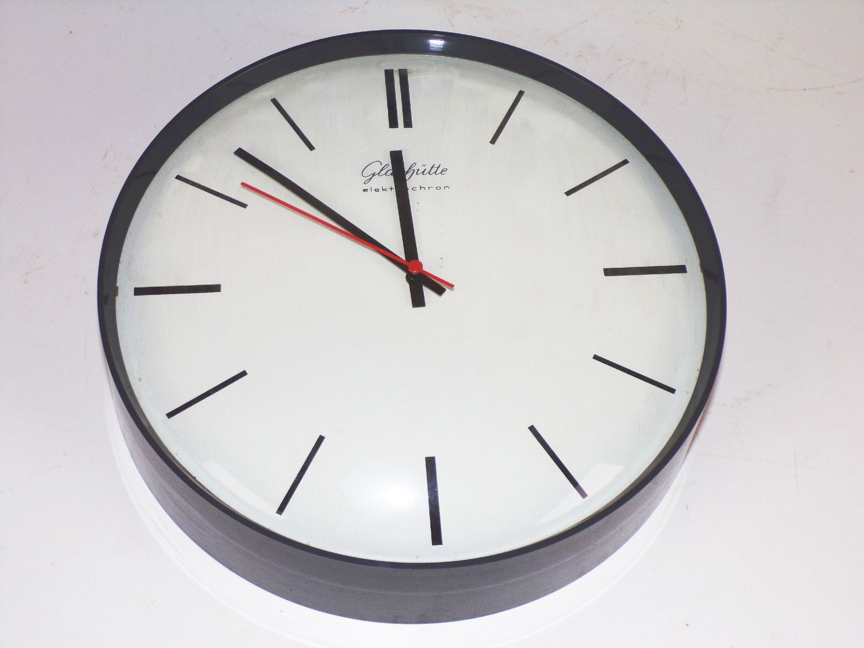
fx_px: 1048
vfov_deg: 34.3
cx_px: 432
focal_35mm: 42
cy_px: 324
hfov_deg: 44.8
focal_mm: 7.6
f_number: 3.4
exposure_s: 1/60
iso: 80
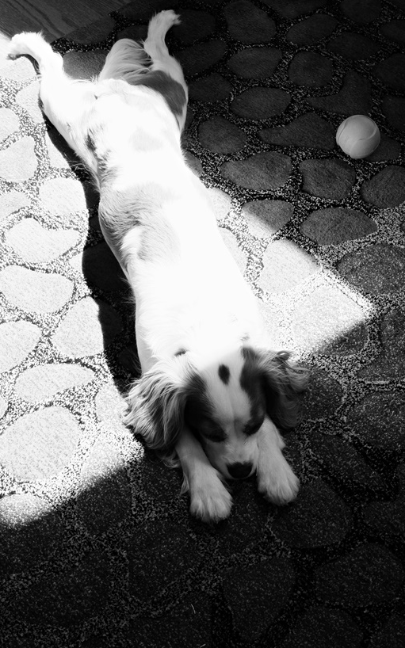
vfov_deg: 43.5
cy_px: 308
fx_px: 813
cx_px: 227
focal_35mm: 46
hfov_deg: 28.0
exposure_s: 1/85
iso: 1600
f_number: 13
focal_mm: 27
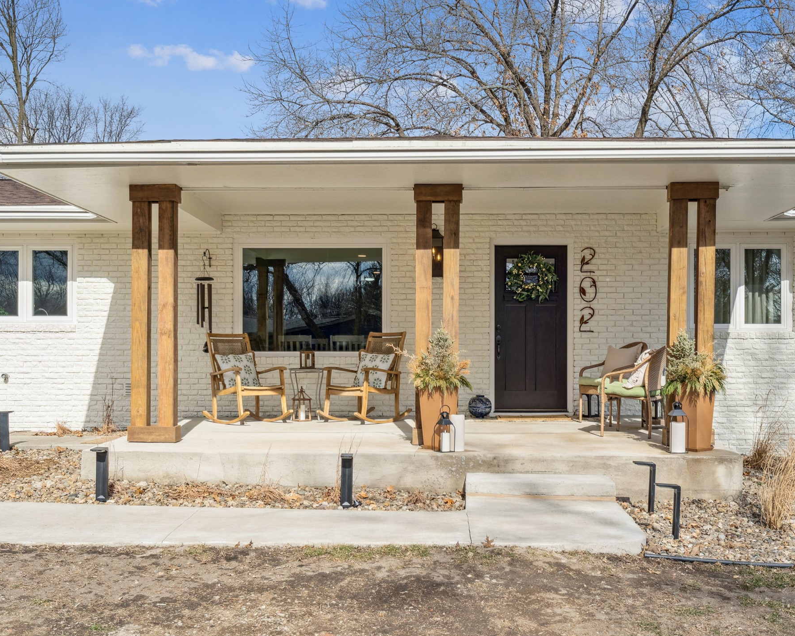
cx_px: 432
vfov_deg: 37.3
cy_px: 319
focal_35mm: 40
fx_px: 941
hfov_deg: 45.7
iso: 800
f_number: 4.5
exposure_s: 1/5000
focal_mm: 35
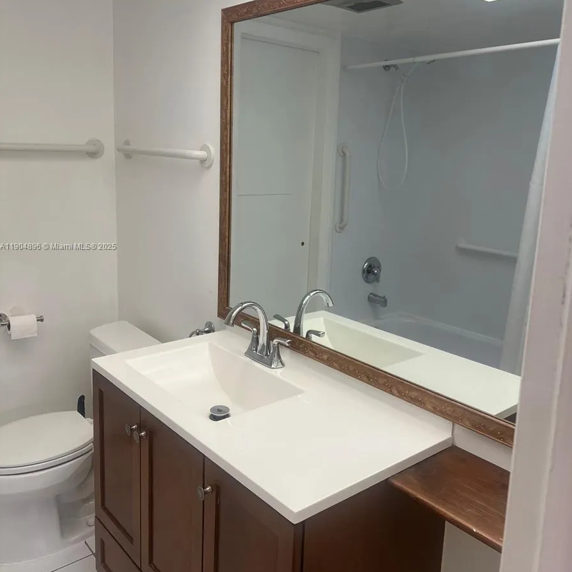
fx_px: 580
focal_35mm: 31
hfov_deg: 52.5
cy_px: 247
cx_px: 287
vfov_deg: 52.4
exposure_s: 1/120
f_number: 1.5
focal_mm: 5.7
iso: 80
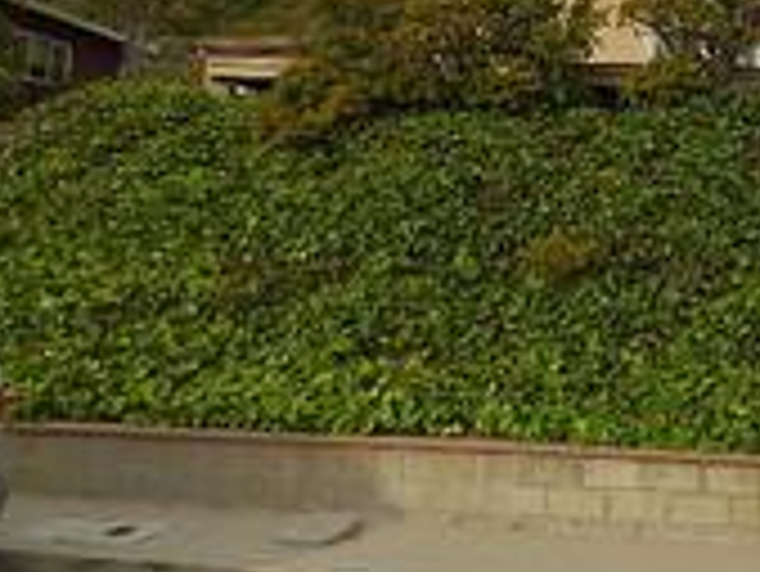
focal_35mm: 47
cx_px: 751
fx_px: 1033
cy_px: 122
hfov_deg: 36.5
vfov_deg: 30.2
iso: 160
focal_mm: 4
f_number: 4
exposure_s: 1/800
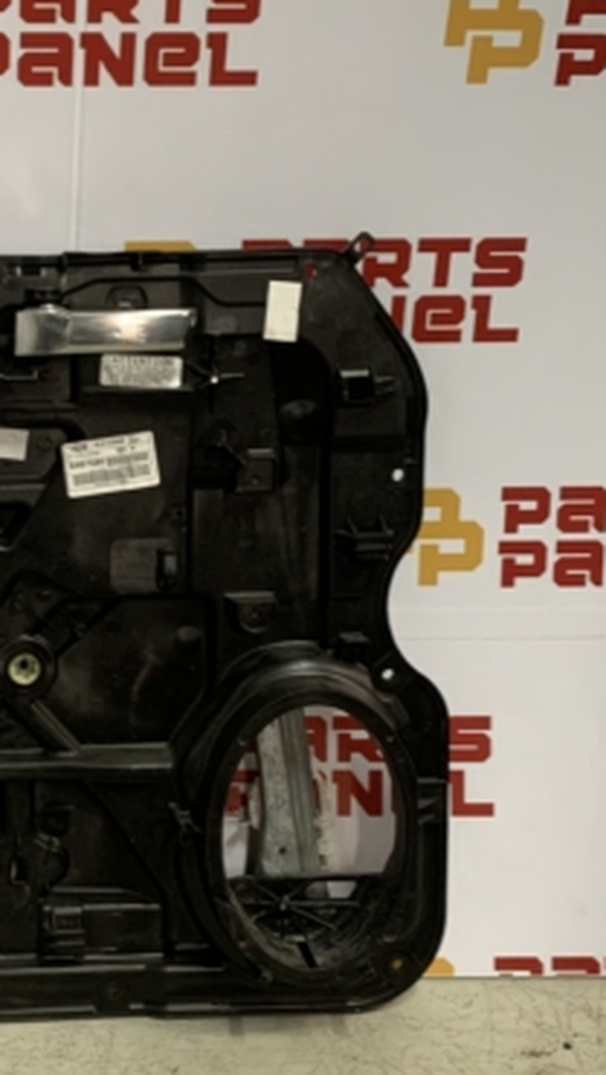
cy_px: 565
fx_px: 1741
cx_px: -6
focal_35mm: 61
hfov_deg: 19.2
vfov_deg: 34.3
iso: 400
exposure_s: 1/40
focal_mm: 4.25
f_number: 1.8
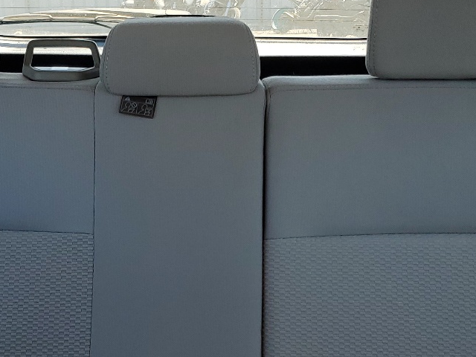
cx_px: 177
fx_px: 894
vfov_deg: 22.4
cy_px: 257
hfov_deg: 29.7
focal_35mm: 65
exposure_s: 1/909
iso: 50
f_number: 1.5
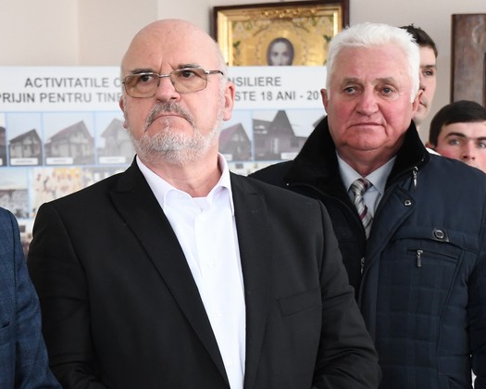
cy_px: 326
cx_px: 238
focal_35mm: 103
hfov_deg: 18.6
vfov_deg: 14.8
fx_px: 1482
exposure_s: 1/125
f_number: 3.2
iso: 2000
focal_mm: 32
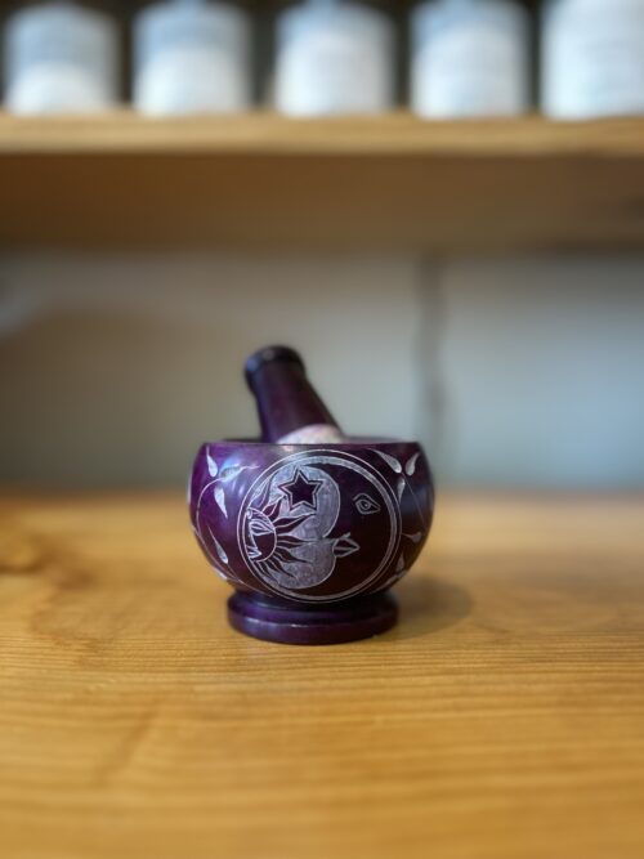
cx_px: 322
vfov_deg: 67.3
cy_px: 430
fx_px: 645
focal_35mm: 26
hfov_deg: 53.0
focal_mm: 5.7
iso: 100
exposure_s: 1/60
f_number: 1.5
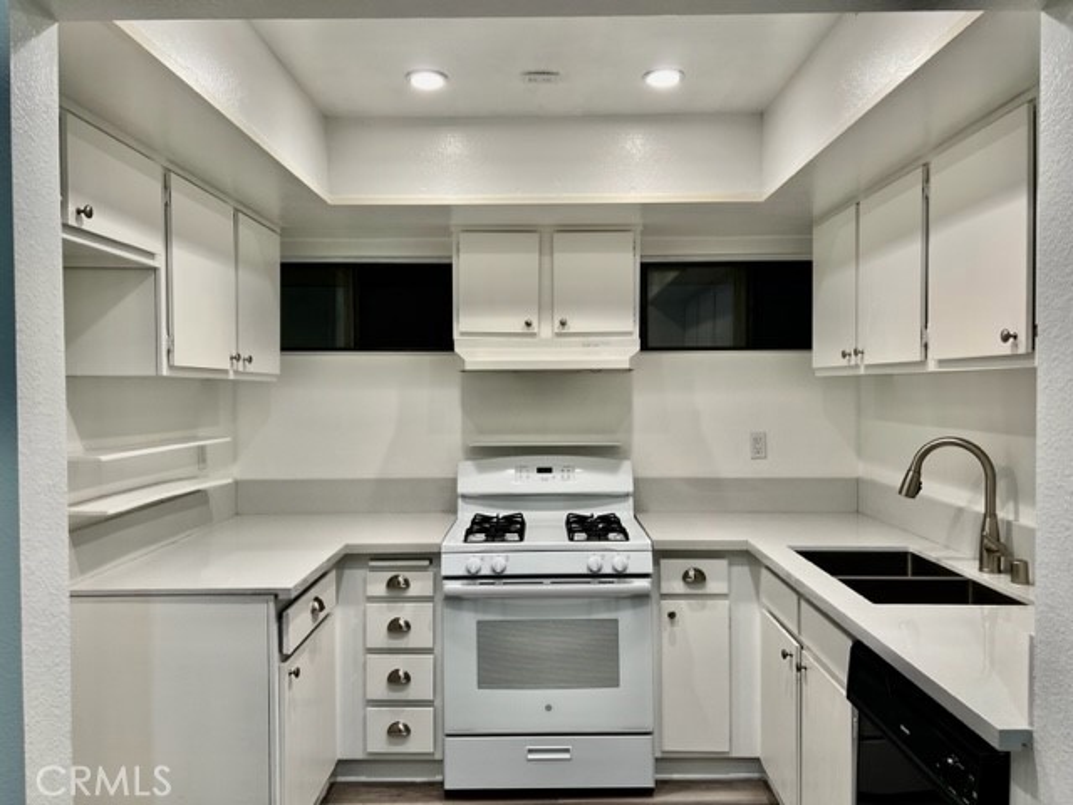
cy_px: 402
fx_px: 806
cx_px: 536
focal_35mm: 26
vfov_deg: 53.1
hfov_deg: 67.3
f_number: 1.5
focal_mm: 5.7
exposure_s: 1/120
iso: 64
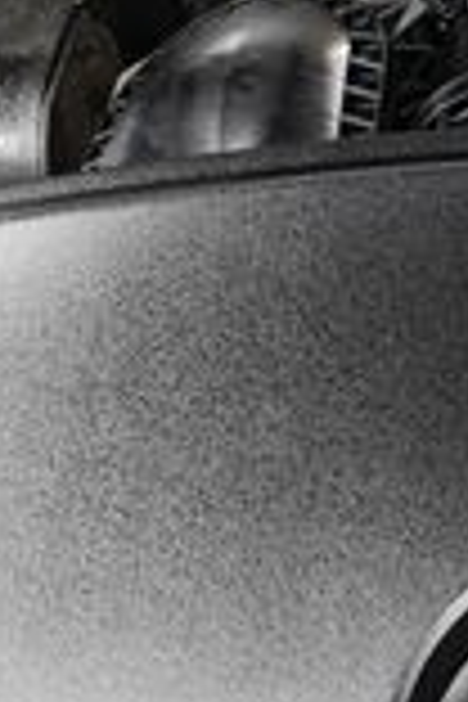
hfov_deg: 8.5
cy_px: 472
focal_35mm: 148
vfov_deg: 13.8
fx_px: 2886
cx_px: 1089
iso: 3200
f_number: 3.5
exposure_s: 1/80
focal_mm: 18
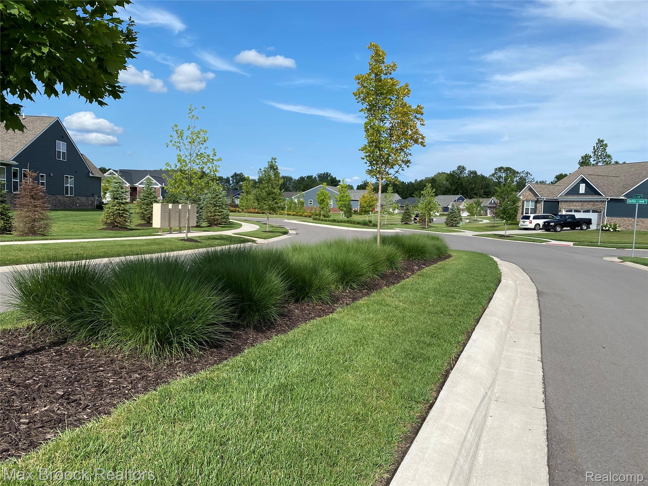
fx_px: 487
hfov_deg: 67.3
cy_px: 243
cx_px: 324
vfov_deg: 53.1
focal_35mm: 26
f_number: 1.8
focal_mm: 4.25
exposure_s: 1/2625
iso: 32
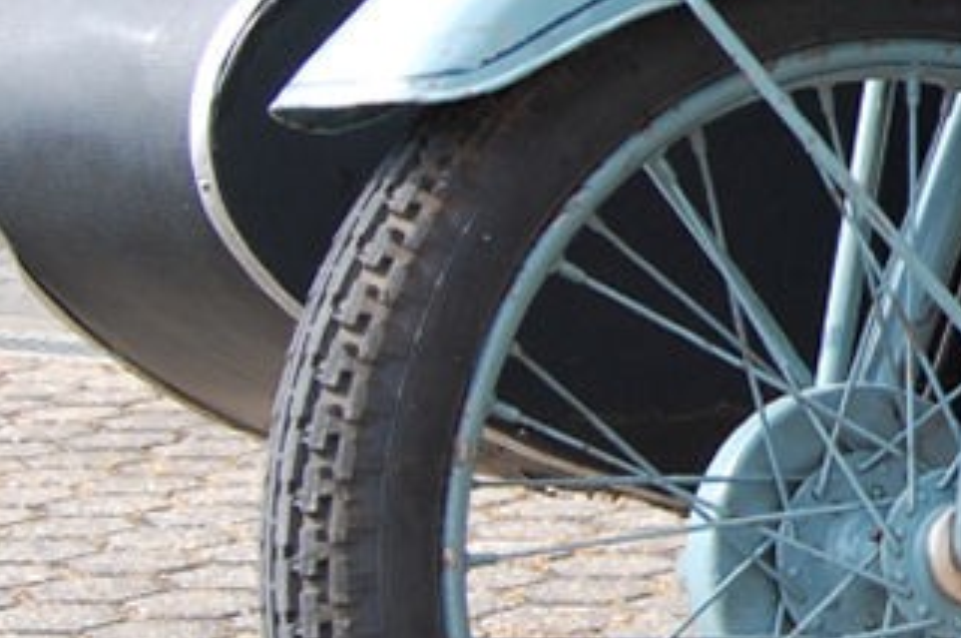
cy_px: 105
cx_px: 1386
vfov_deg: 10.2
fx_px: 3572
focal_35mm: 134
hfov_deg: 14.4
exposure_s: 1/125
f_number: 5.6
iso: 200
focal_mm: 28
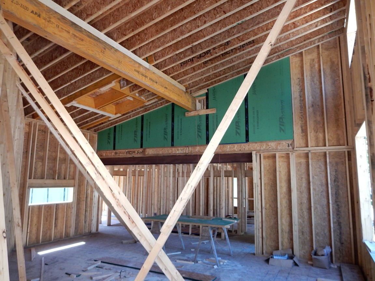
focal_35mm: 25
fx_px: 271
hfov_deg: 69.4
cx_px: 188
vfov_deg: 54.9
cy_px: 140
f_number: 3.7
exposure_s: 1/40
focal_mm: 4.5
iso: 125
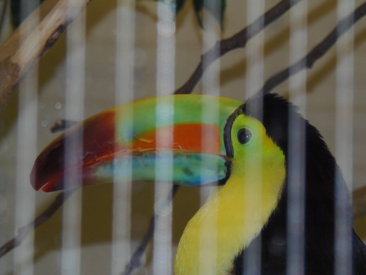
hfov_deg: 8.2
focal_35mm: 242
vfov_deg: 6.1
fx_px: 2559
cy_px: 138
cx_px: 183
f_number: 5.1
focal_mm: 44.9
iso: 200
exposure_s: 1/50
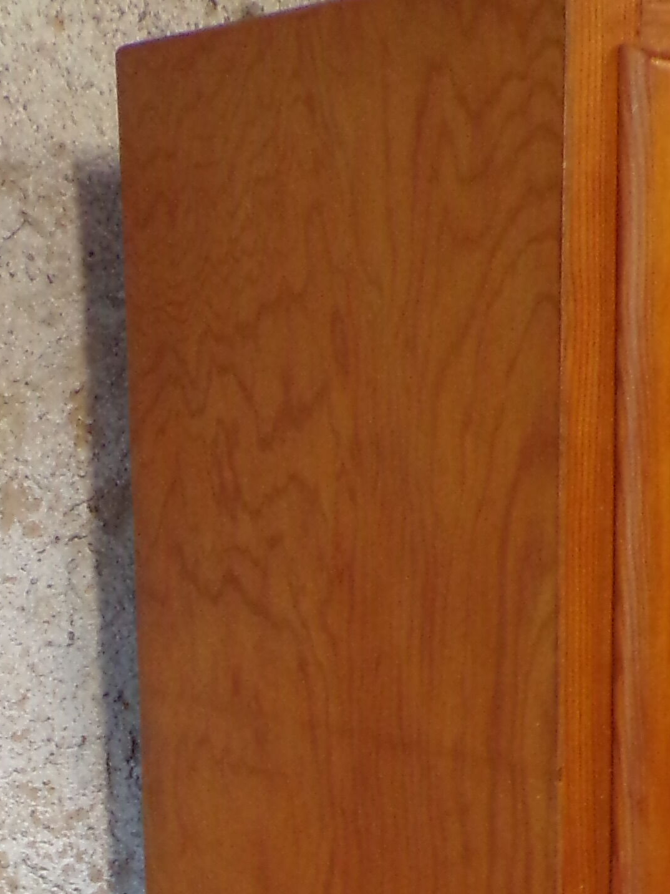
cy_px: 1234
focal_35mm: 103
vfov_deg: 17.6
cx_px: 301
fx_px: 2658
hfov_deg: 14.4
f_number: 3.2
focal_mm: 5.8
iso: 336
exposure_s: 1/17
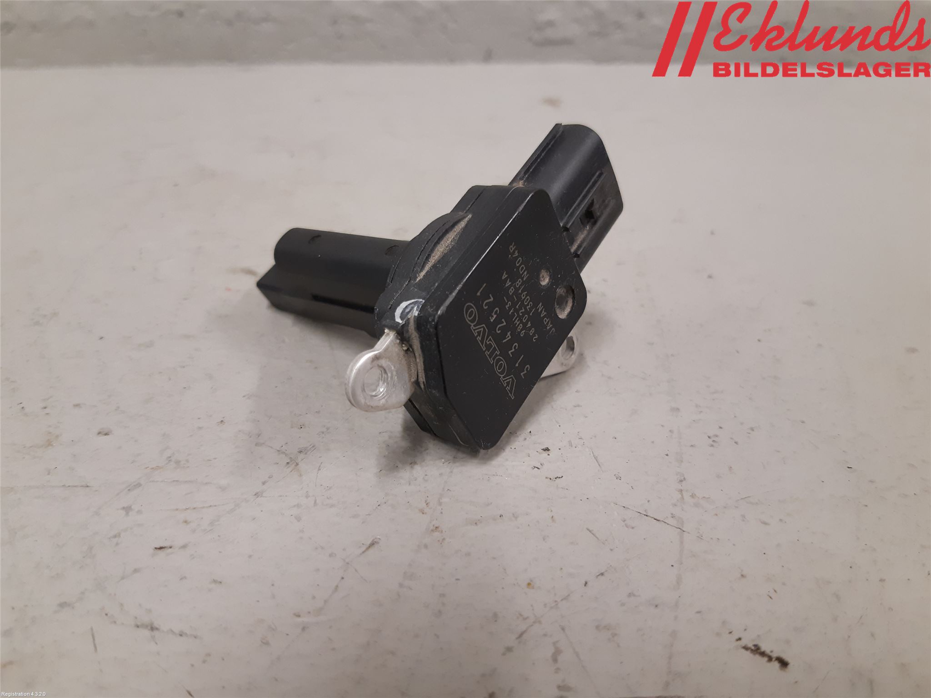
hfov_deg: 67.3
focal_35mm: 26
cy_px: 349
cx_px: 466
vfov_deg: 53.1
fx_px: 699
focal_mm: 3.93
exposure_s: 1/50
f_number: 1.7
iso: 160
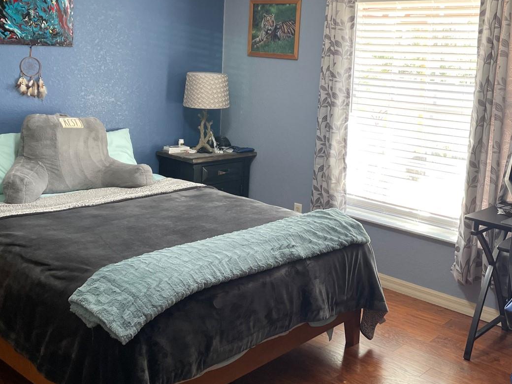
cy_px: 124
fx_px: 592
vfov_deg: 35.6
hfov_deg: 46.5
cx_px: 307
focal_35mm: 40
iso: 64
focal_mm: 4.2
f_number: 1.6
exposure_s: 1/60
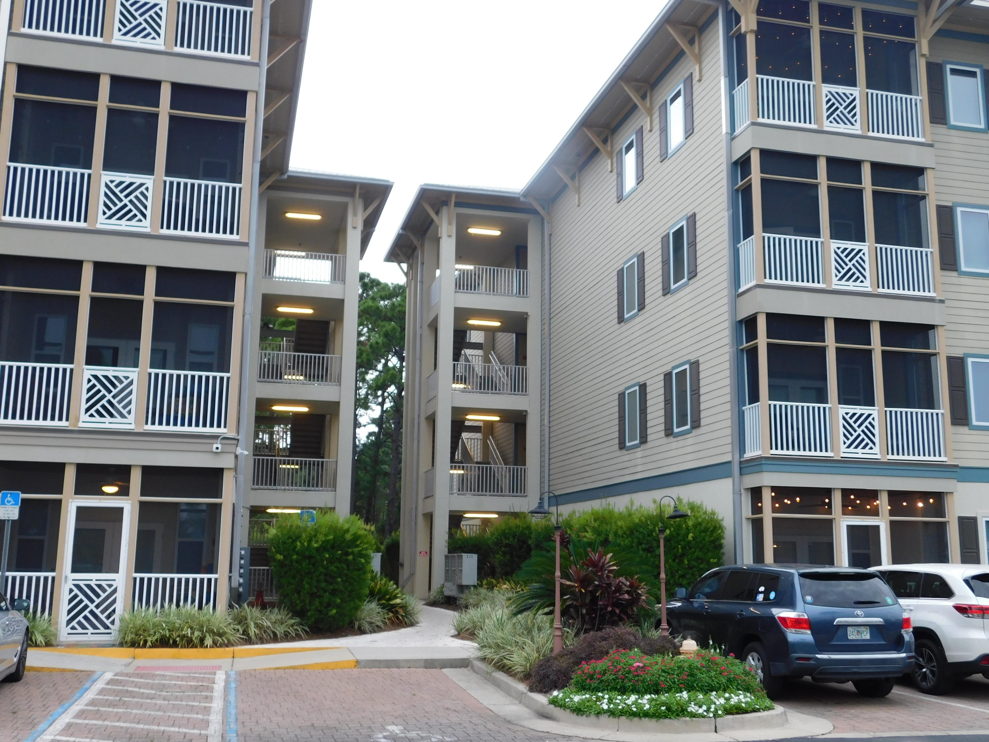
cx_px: 494
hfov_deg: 51.4
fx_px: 1029
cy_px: 371
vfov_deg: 39.7
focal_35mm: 36
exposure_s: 1/40
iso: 125
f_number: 3.5
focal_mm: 6.3
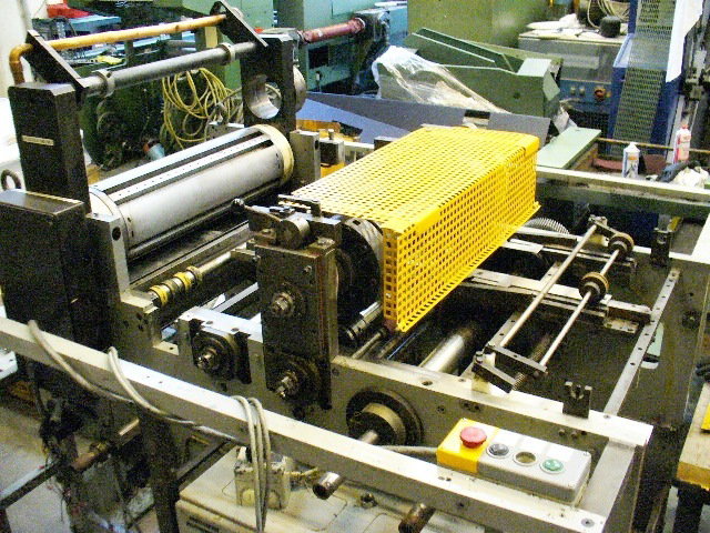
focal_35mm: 37
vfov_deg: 38.7
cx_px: 355
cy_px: 266
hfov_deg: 50.1
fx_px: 759
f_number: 2.8
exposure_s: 1/8
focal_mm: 6.1
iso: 200
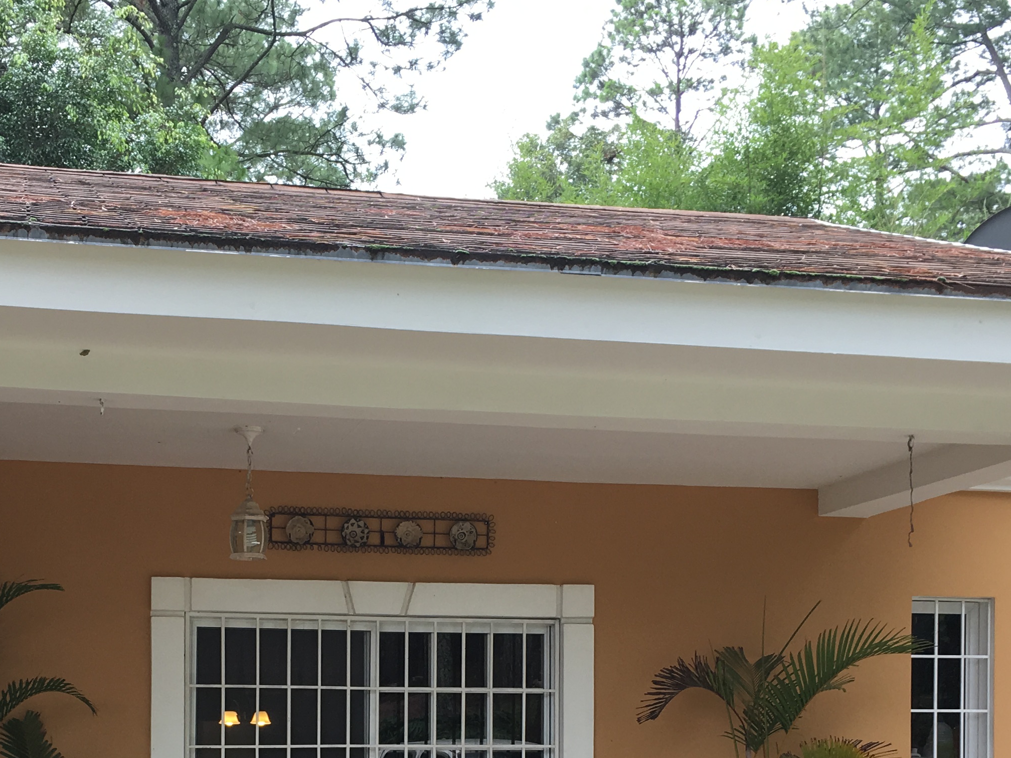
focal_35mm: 58
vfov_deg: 24.2
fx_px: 1694
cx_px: 347
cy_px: 751
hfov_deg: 33.0
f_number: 2.2
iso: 25
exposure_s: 1/158
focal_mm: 4.15
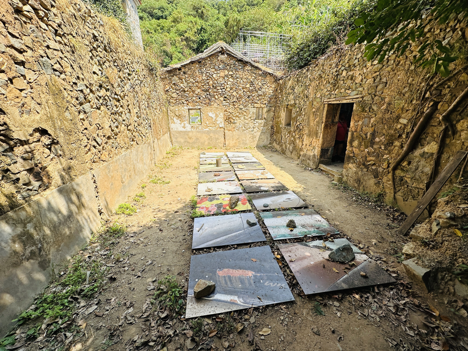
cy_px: 176
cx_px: 234
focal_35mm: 14
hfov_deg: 102.1
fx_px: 189
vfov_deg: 85.7
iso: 40
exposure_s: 1/1052
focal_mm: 2.22
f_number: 2.2
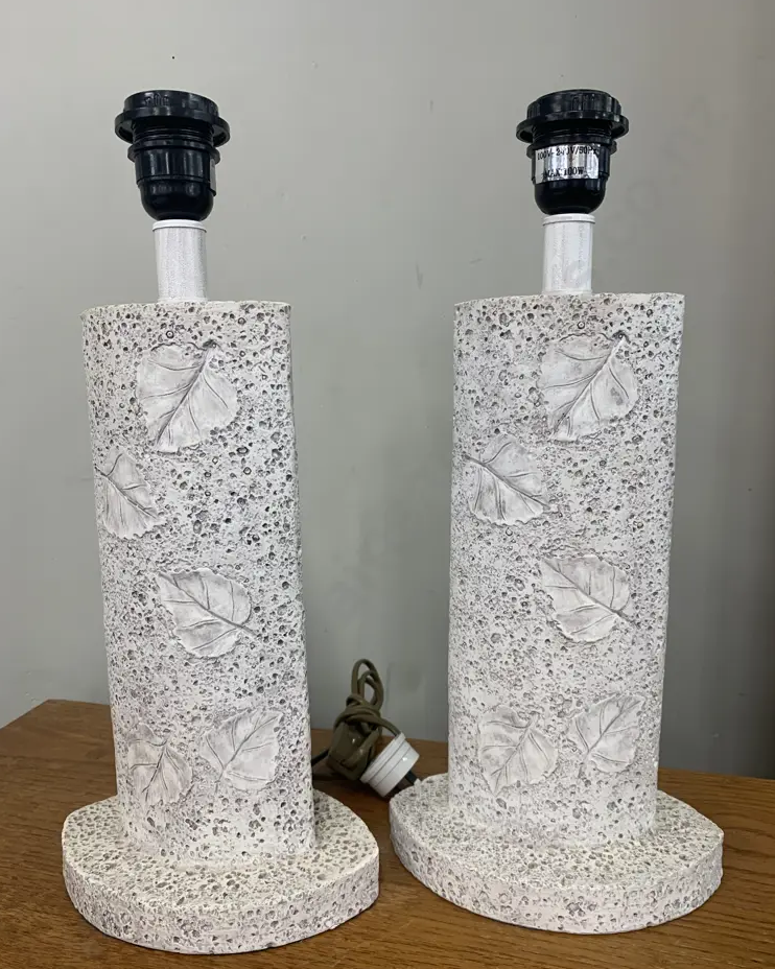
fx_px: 803
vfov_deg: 62.1
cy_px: 529
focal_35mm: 28
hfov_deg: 51.5
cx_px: 395
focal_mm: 4.25
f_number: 1.8
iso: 80
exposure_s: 1/100
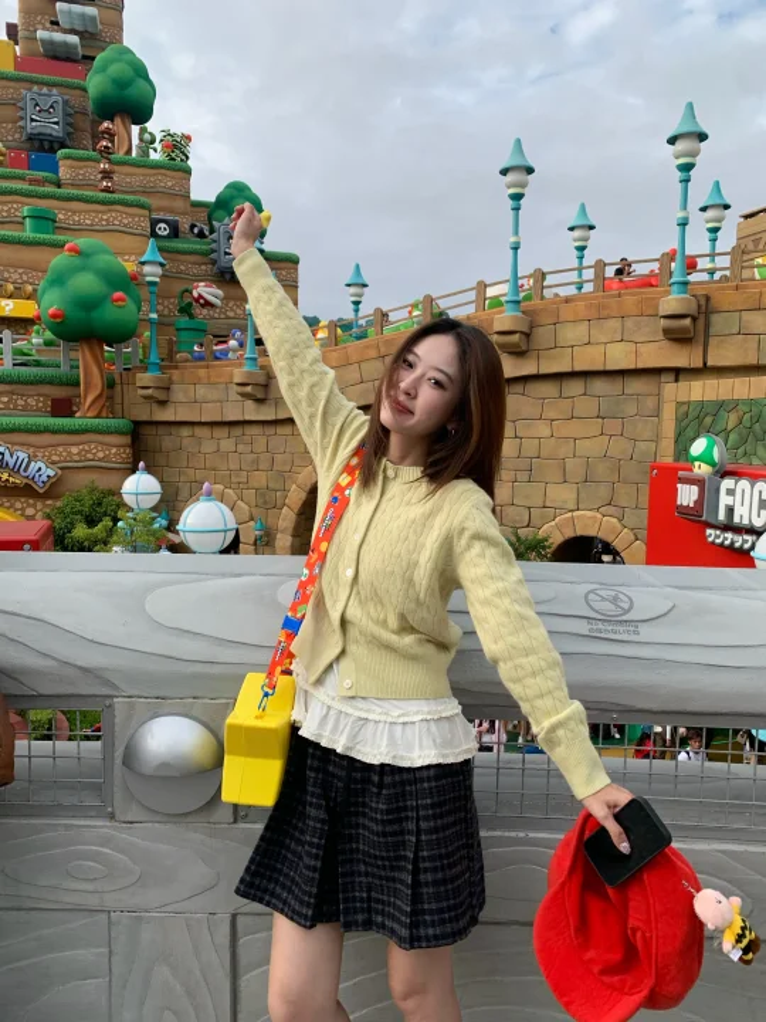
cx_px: 383
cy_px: 511
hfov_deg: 53.1
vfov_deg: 67.3
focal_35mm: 26
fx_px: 767
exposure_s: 1/879
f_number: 1.8
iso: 25
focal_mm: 4.25
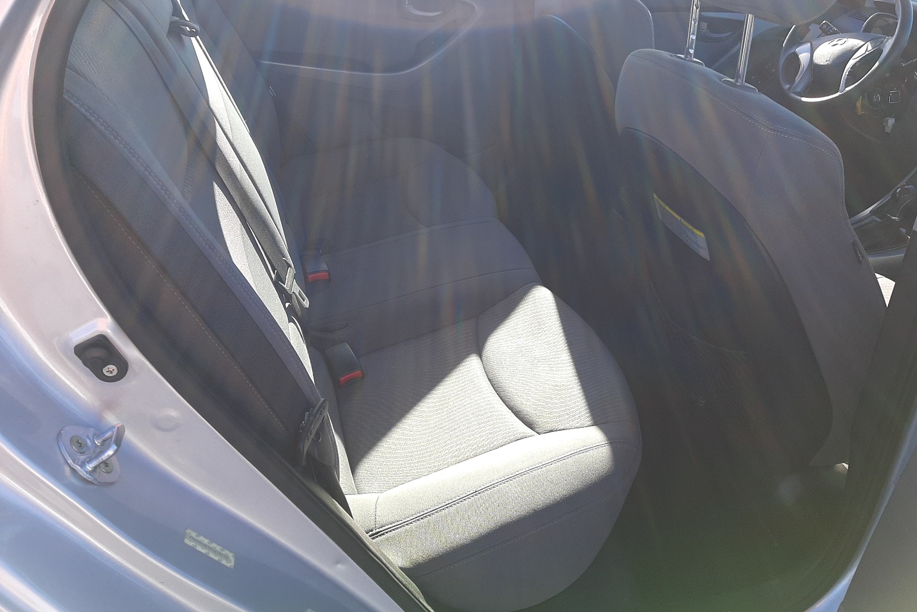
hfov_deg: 65.5
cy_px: 264
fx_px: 713
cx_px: 472
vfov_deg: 46.3
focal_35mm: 28
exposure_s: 1/417
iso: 100
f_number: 1.7
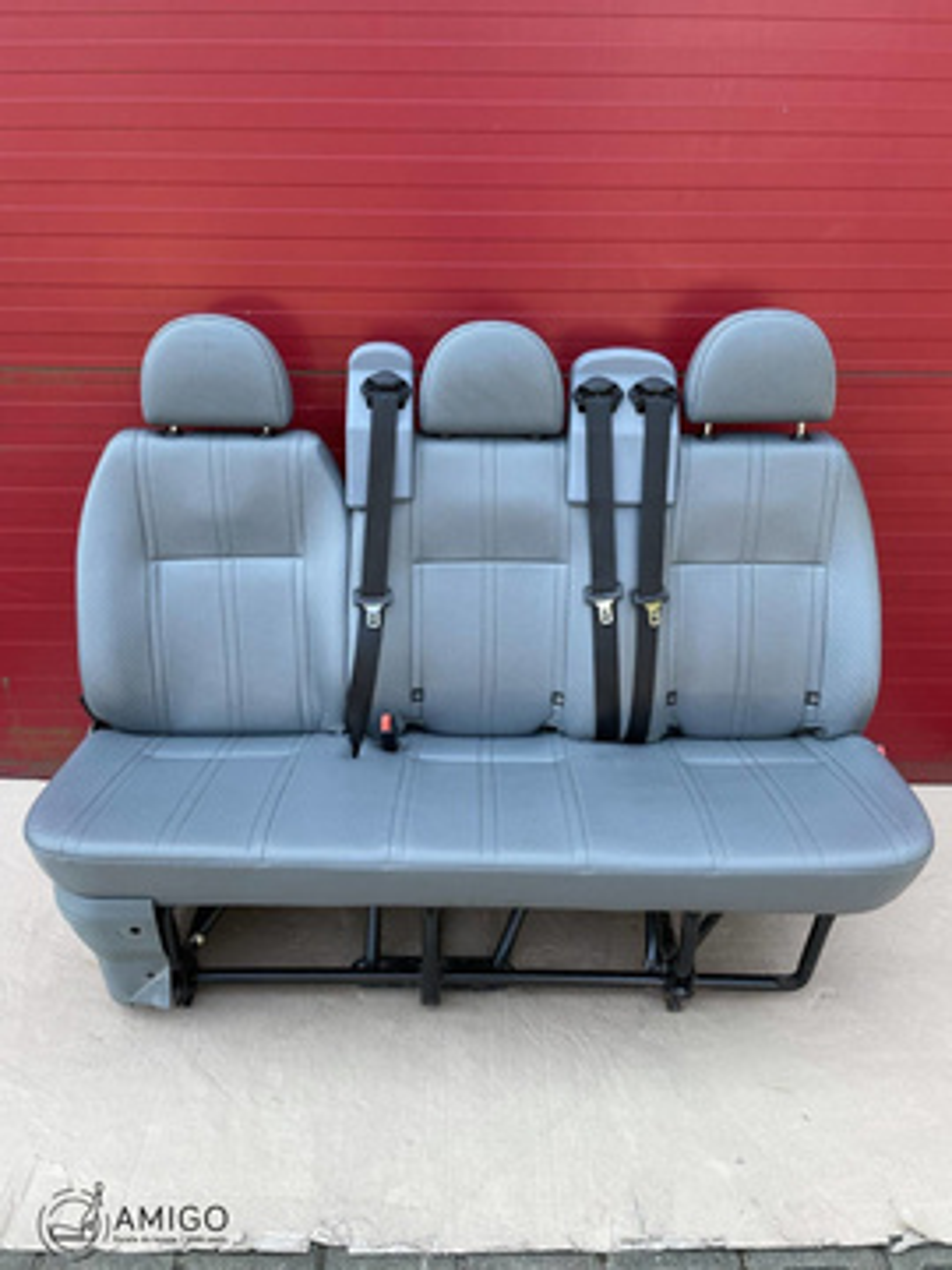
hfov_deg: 53.1
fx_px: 953
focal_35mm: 26
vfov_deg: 67.3
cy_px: 635
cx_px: 476
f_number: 1.6
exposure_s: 1/183
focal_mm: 4.2
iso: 32
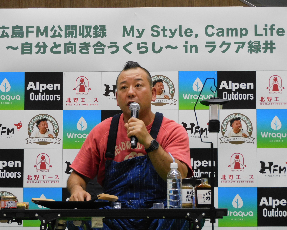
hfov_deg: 13.7
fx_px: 1198
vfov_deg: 11.0
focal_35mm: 141
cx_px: 136
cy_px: 115
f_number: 5
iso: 450
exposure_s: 1/60
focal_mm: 24.2
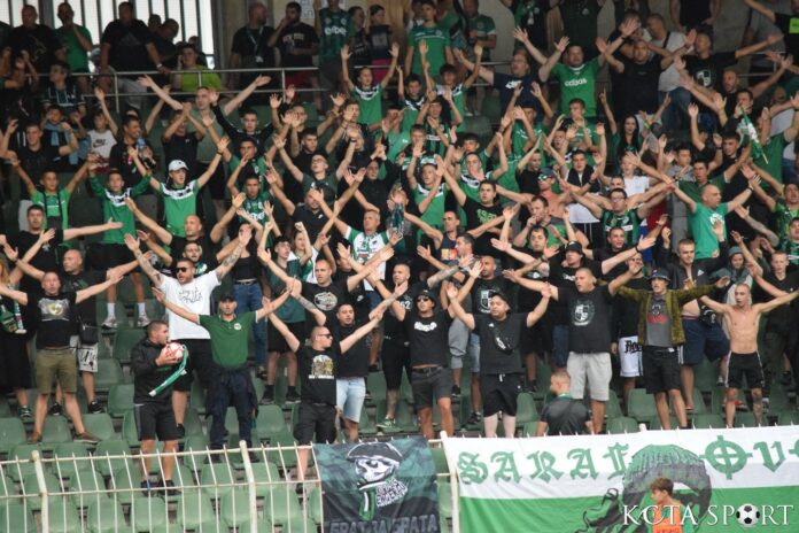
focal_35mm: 405
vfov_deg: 3.4
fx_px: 8988
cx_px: 400
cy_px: 266
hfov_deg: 5.1
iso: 6400
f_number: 5.6
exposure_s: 1/1000
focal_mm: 270
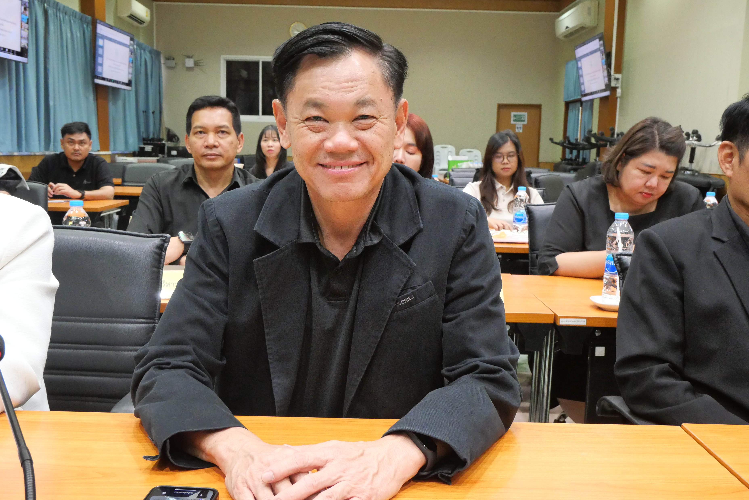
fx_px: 729
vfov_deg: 37.9
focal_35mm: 35
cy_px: 250
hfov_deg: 54.4
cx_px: 374
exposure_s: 1/30
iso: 3200
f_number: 6.3
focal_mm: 17
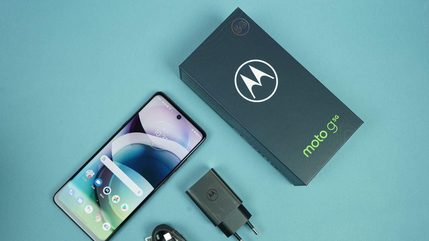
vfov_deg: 36.5
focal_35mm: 32
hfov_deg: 61.0
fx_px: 364
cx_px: 214
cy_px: 144
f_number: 7.1
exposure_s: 1/250
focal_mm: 30
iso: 3200
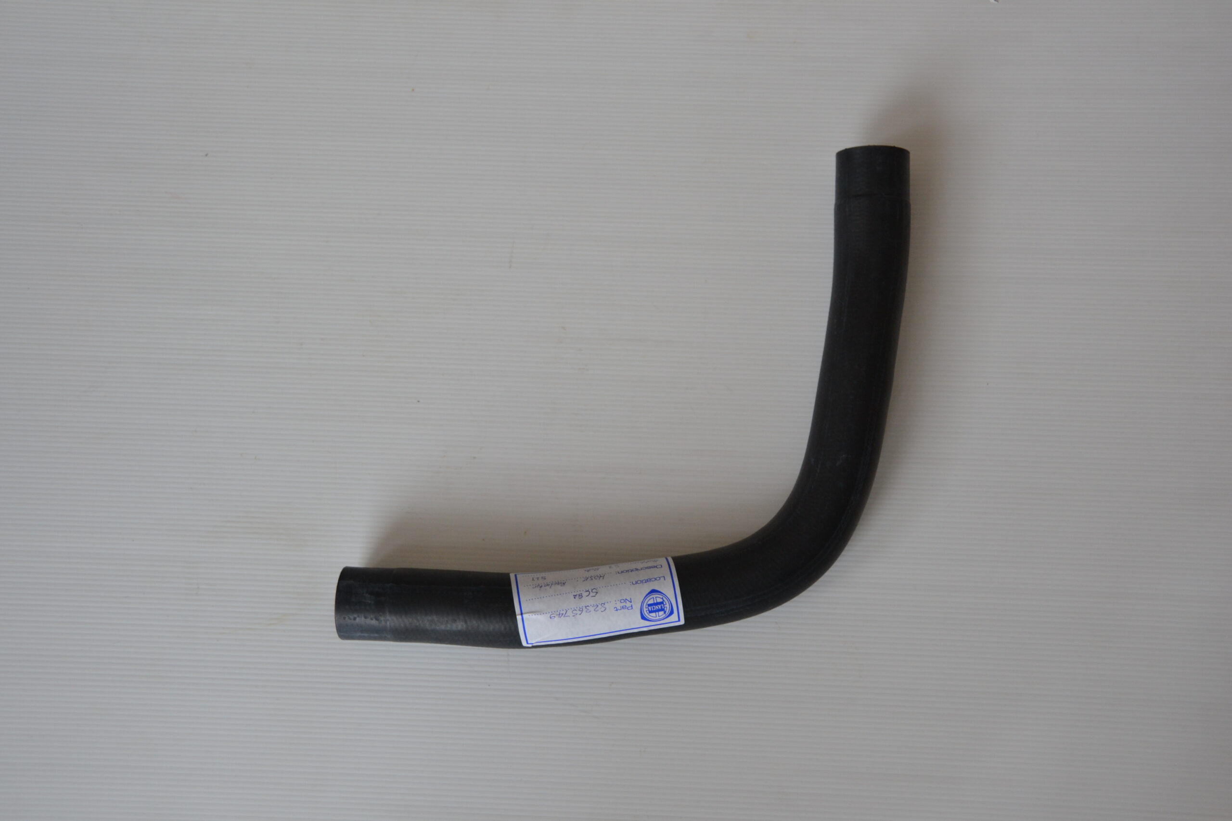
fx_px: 1591
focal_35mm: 46
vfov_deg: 28.9
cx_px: 616
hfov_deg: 42.3
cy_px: 410
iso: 400
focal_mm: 31
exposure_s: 1/100
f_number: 5
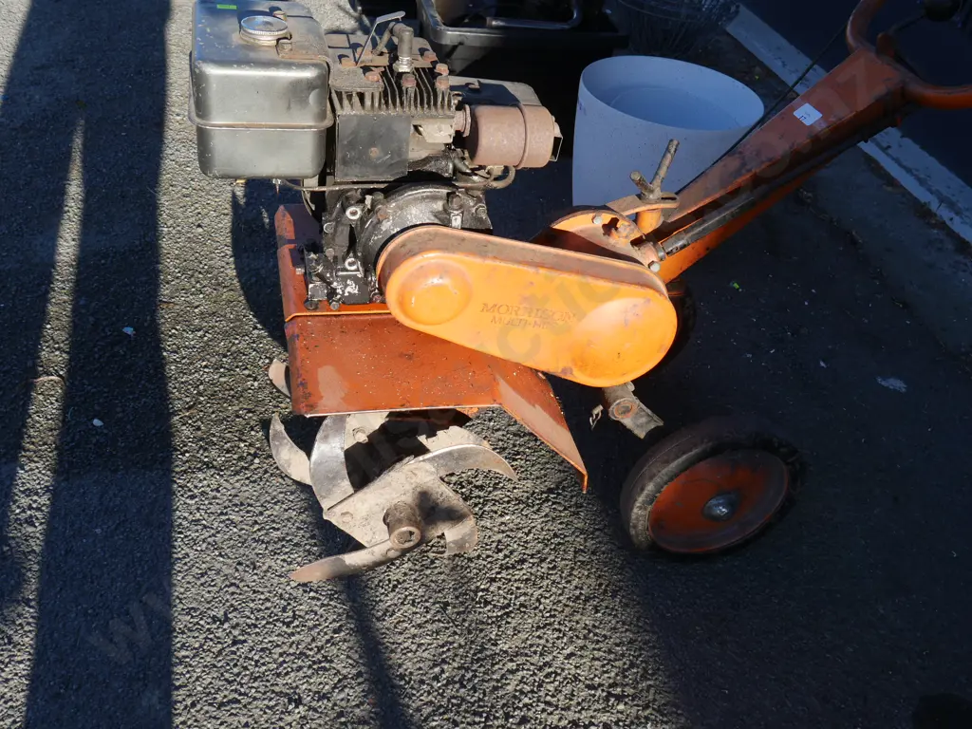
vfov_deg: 44.2
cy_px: 364
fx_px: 899
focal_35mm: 32
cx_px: 486
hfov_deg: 56.8
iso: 200
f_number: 6.3
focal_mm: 16
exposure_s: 1/250
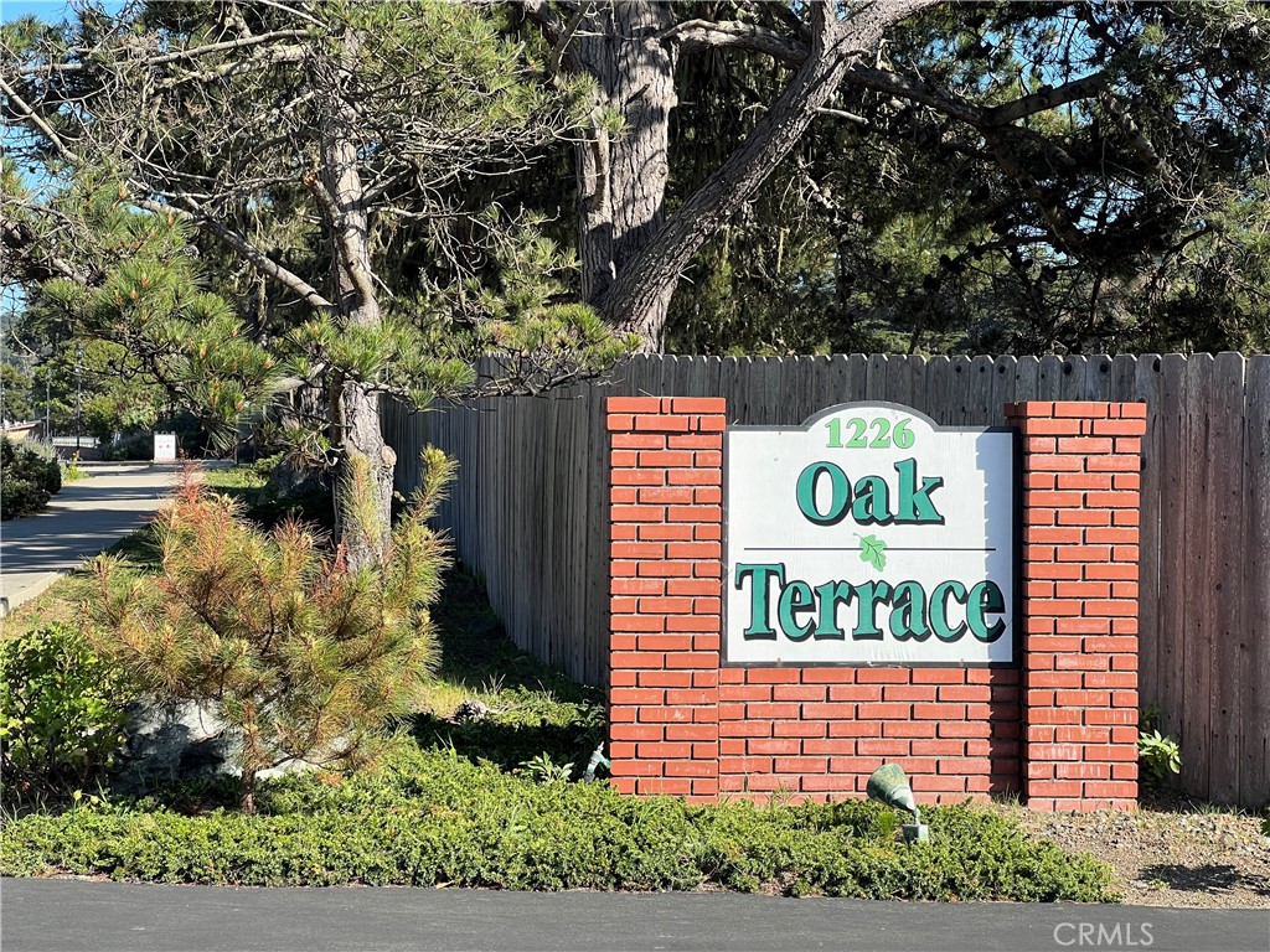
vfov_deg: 19.1
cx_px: 635
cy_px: 476
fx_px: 2825
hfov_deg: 25.3
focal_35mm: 77
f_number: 2.8
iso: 32
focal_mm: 9
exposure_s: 1/357
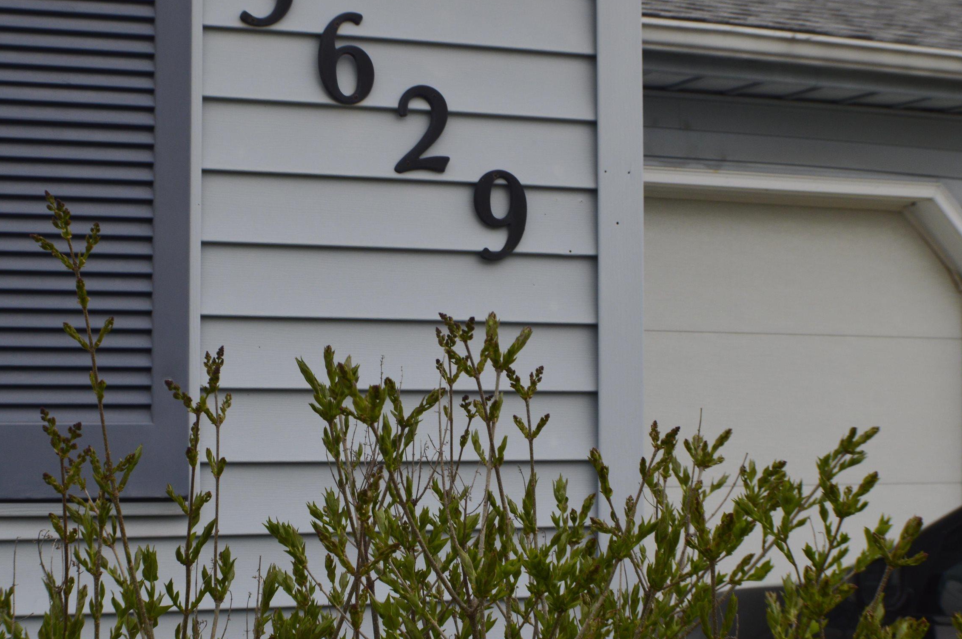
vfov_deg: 14.9
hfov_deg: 22.2
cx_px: 346
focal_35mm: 92
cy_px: 240
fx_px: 2447
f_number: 10
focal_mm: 45
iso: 400
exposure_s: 1/200
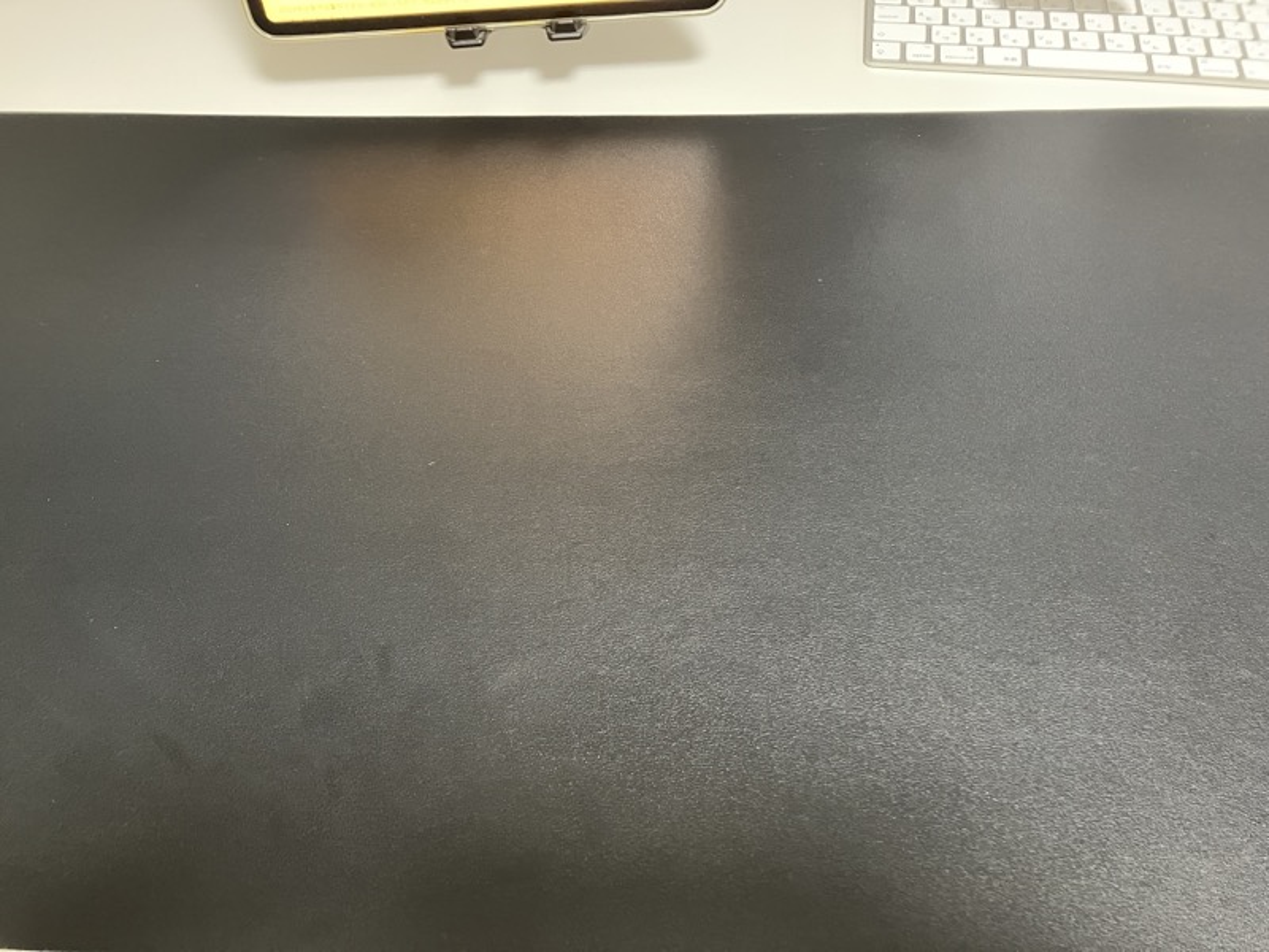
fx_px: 1026
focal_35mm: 28
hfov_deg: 63.4
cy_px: 476
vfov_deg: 49.7
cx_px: 634
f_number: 1.8
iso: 500
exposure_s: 1/30
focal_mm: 3.99
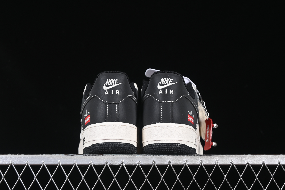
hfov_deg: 27.0
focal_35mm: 75
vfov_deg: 18.2
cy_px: 95
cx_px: 142
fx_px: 594
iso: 160
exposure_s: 1/60
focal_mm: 50
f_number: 6.3
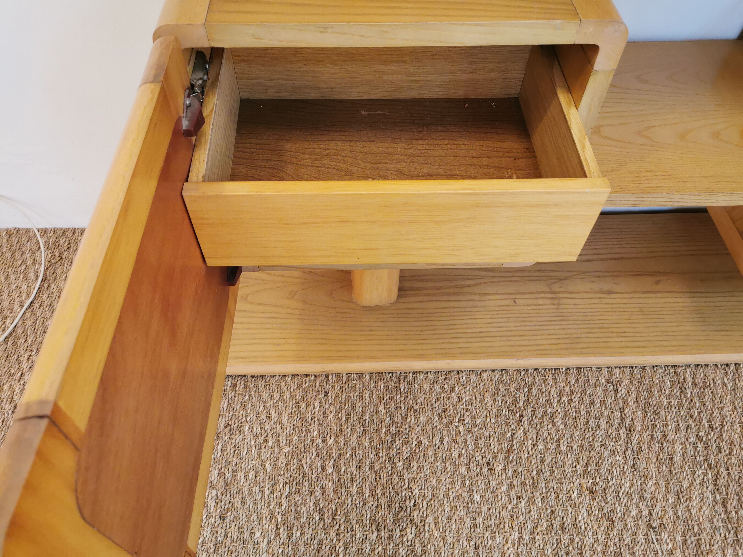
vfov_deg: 51.4
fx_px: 580
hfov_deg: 65.3
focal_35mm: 27
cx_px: 372
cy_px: 278
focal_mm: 5.58
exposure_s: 1/100
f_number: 1.8
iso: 160
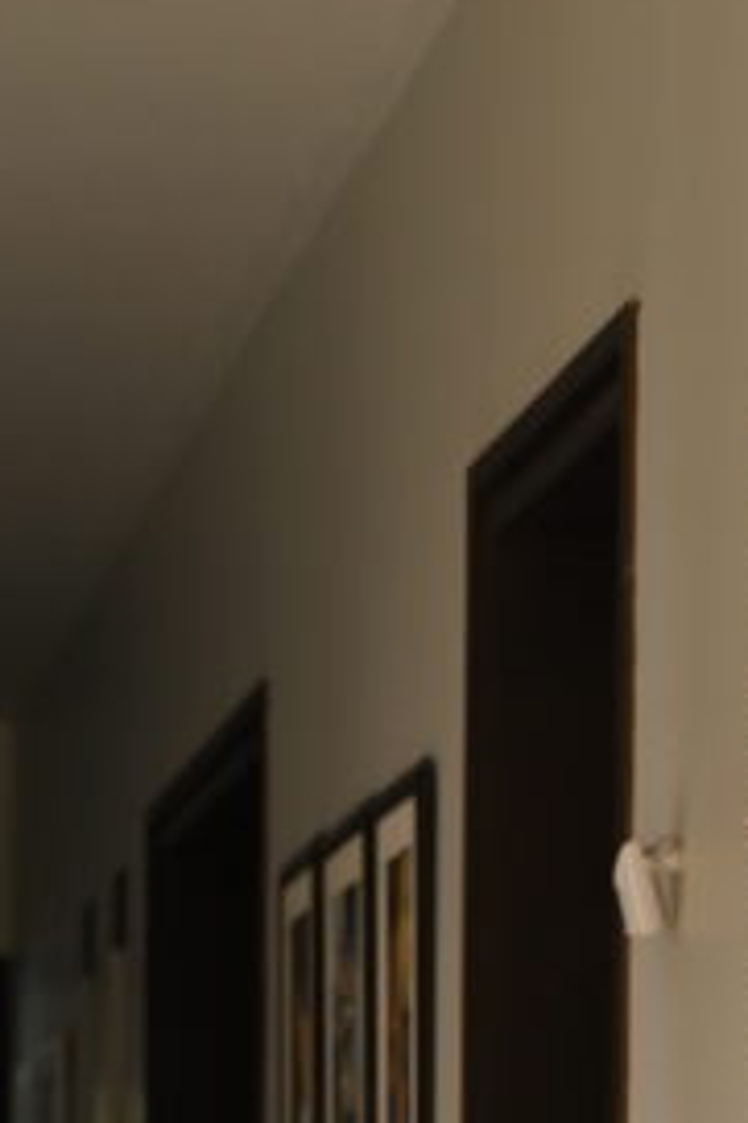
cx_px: -198
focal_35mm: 166
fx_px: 5180
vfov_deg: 11.8
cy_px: 1767
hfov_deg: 8.2
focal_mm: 50
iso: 640
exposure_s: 1/200
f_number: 4
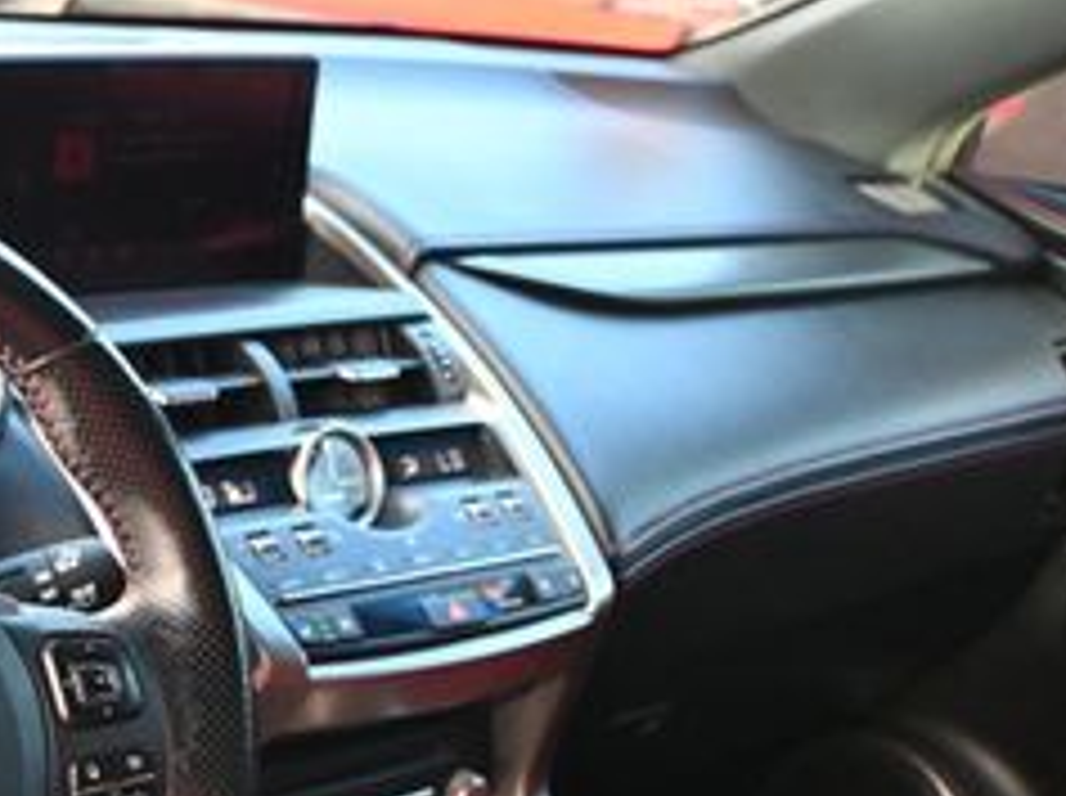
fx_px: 2458
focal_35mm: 80
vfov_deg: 17.6
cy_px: 940
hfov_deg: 22.9
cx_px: -126
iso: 720
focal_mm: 20.5
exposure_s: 1/125
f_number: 3.8
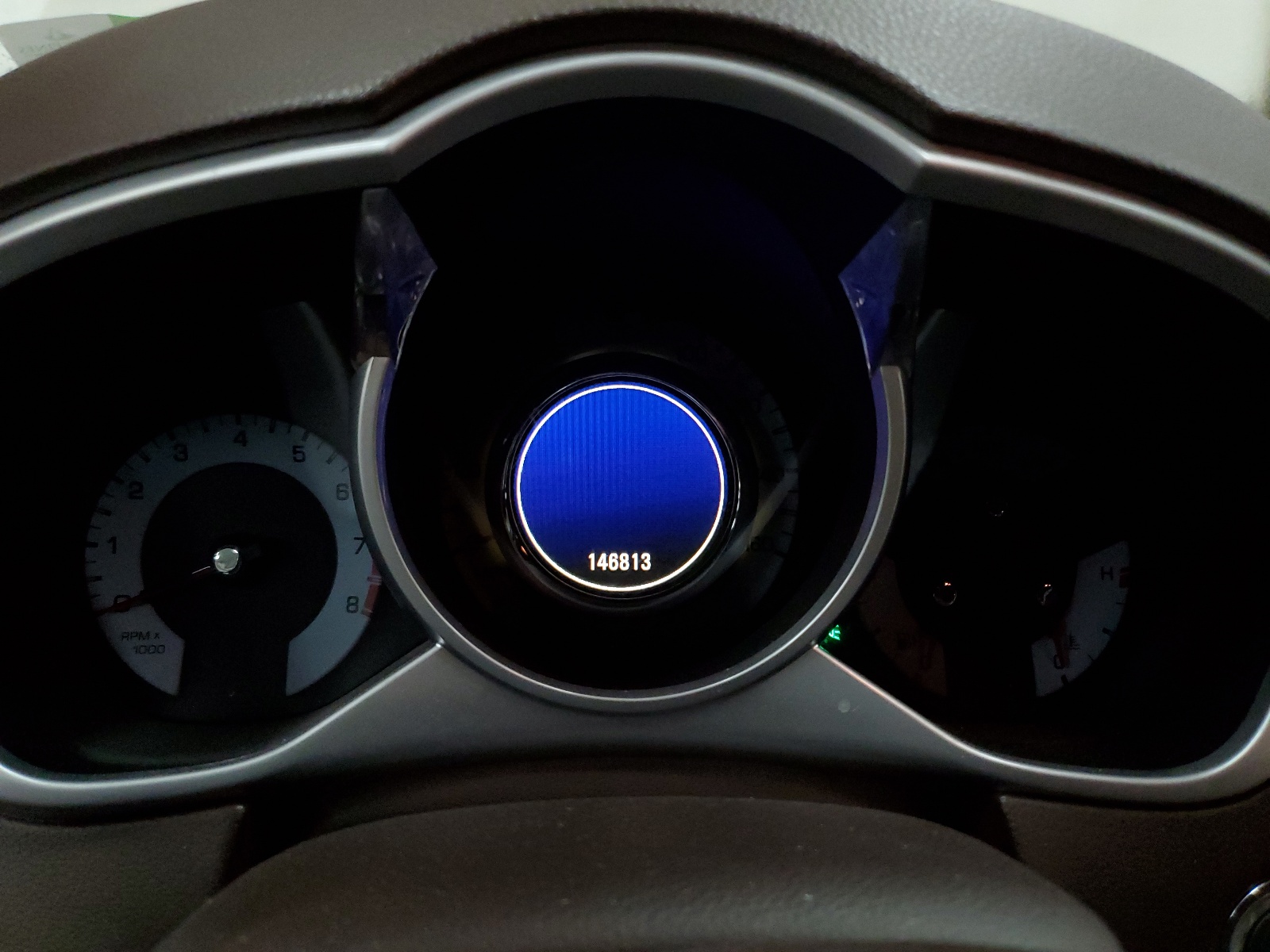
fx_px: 954
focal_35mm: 26
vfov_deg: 53.1
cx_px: 635
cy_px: 476
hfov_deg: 67.3
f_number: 1.5
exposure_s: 1/60.2
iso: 300
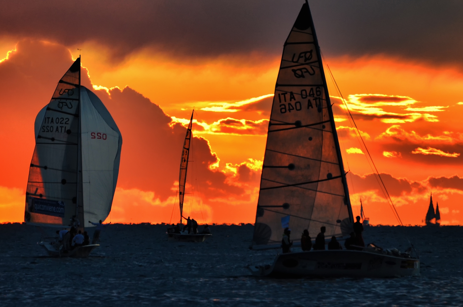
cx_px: 229
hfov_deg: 3.5
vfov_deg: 2.3
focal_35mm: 583
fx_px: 7483
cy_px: 141
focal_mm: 300
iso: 400
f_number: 6.3
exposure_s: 1/250
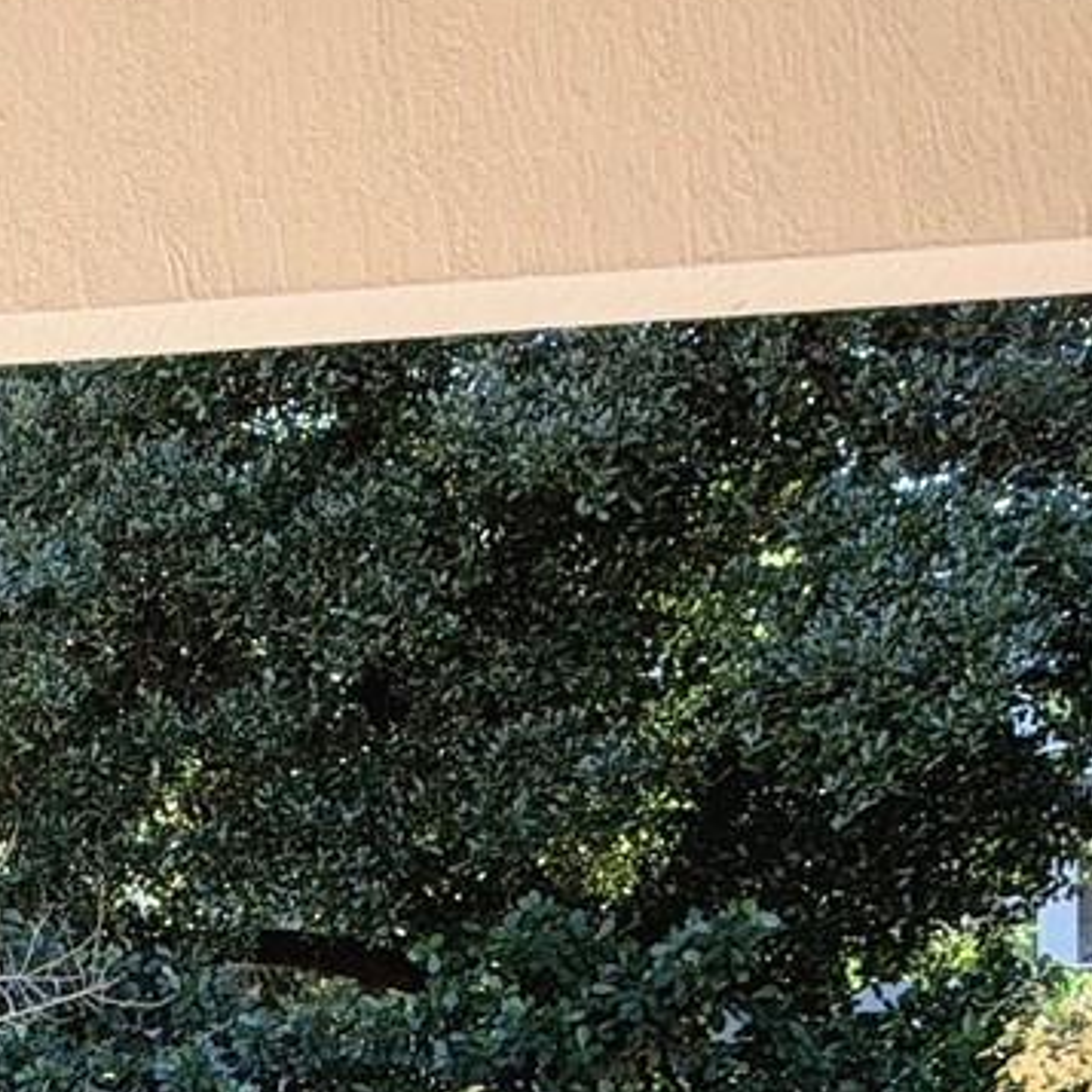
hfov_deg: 21.7
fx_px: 2534
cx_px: -373
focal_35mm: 71
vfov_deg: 21.6
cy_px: 1471
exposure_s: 1/194
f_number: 2.2
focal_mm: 2.22
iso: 50
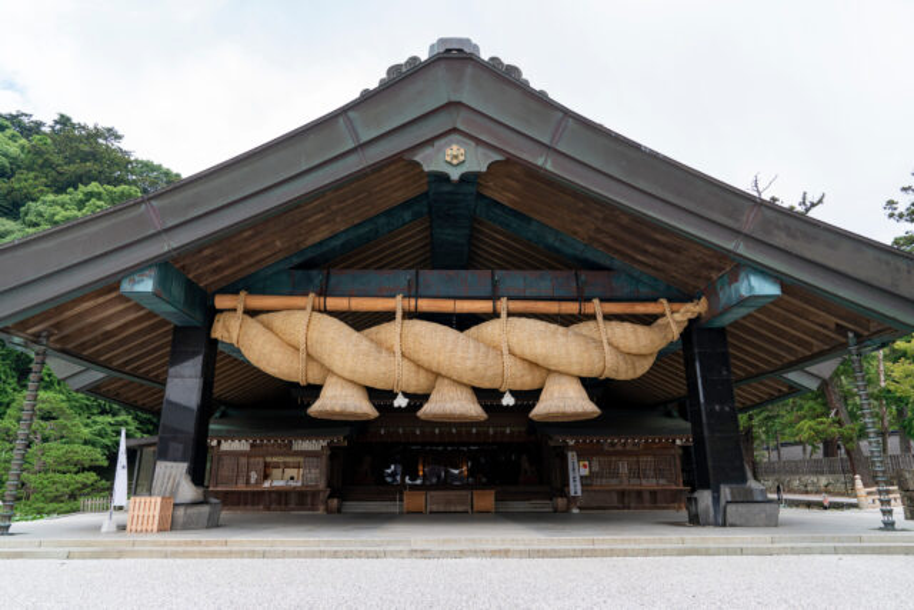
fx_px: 609
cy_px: 305
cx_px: 457
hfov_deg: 73.7
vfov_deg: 53.2
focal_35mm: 24
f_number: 5.6
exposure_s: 1/100
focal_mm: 24
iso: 400
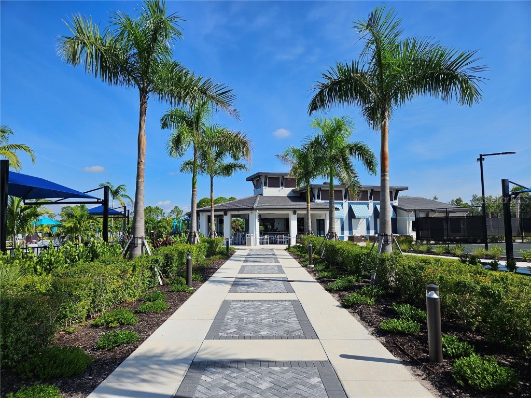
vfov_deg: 58.9
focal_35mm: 23
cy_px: 199
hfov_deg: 73.9
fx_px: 353
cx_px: 266
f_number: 1.8
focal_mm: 5.4
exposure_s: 1/2572
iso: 25
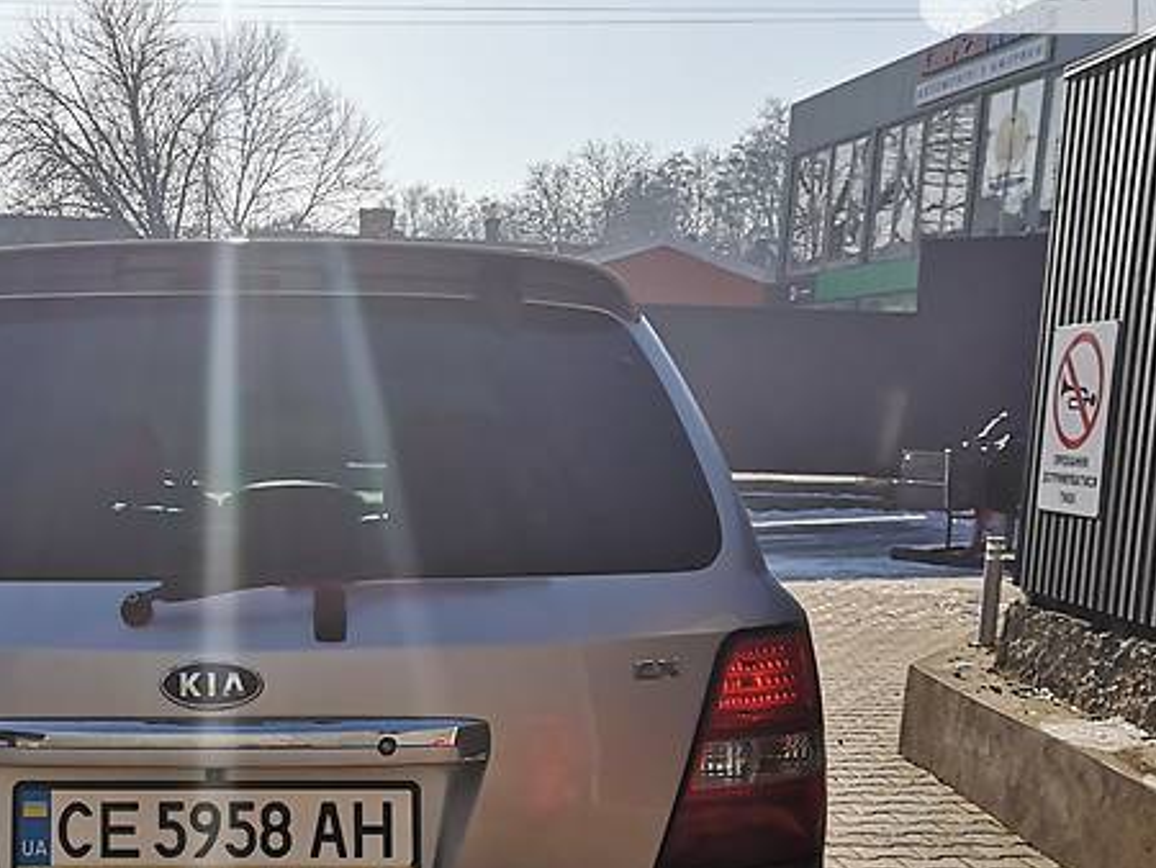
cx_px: 301
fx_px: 1604
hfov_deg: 38.7
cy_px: 663
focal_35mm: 48
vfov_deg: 29.8
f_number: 1.8
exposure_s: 1/5525
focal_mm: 4
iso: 50
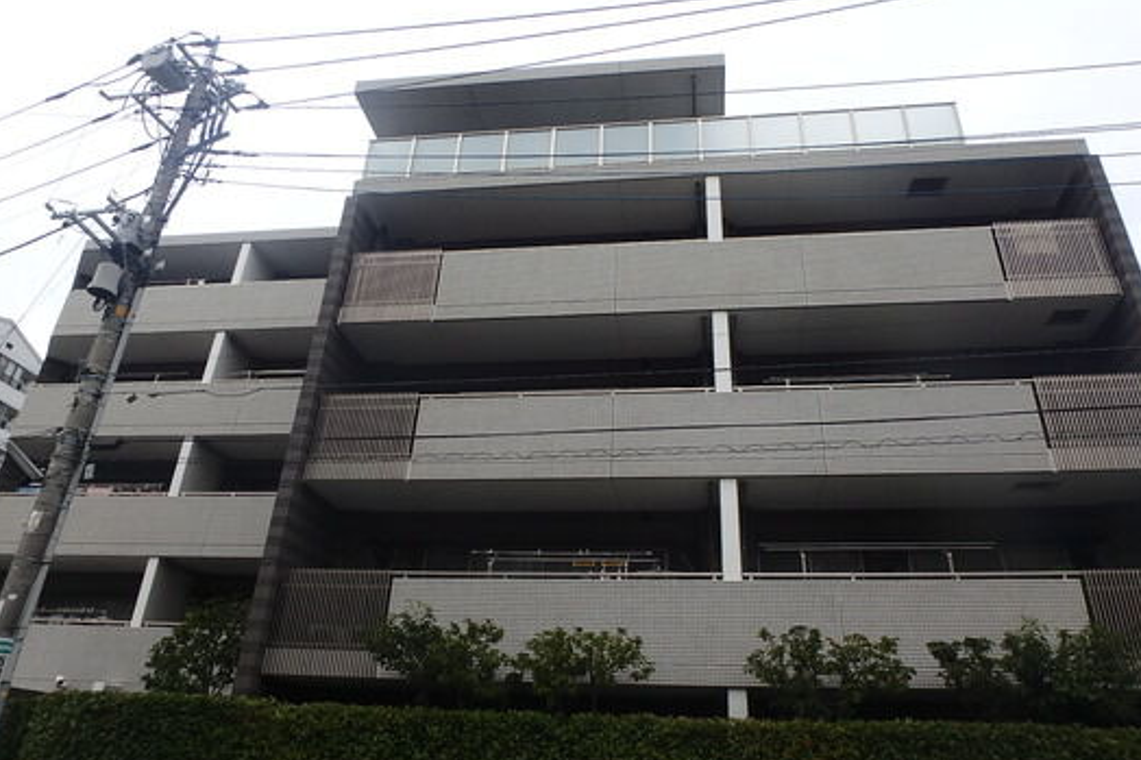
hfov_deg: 71.5
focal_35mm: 25
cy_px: 342
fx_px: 792
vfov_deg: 51.2
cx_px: 594
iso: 125
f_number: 3.5
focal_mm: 3.7
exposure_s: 1/400
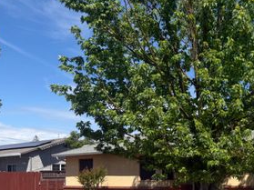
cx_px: 205
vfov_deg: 32.2
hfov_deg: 41.9
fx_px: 315
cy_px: 164
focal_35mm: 43
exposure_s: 1/4975
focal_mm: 6.76
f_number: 1.78
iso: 80
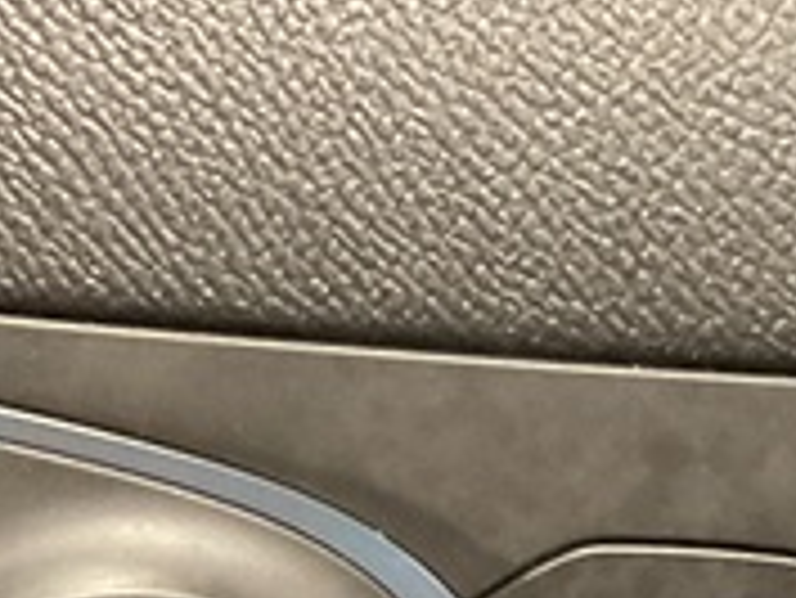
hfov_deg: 11.5
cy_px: 1299
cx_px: 1507
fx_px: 3613
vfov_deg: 8.8
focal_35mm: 157
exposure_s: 1/24
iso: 500
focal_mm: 3
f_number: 1.8
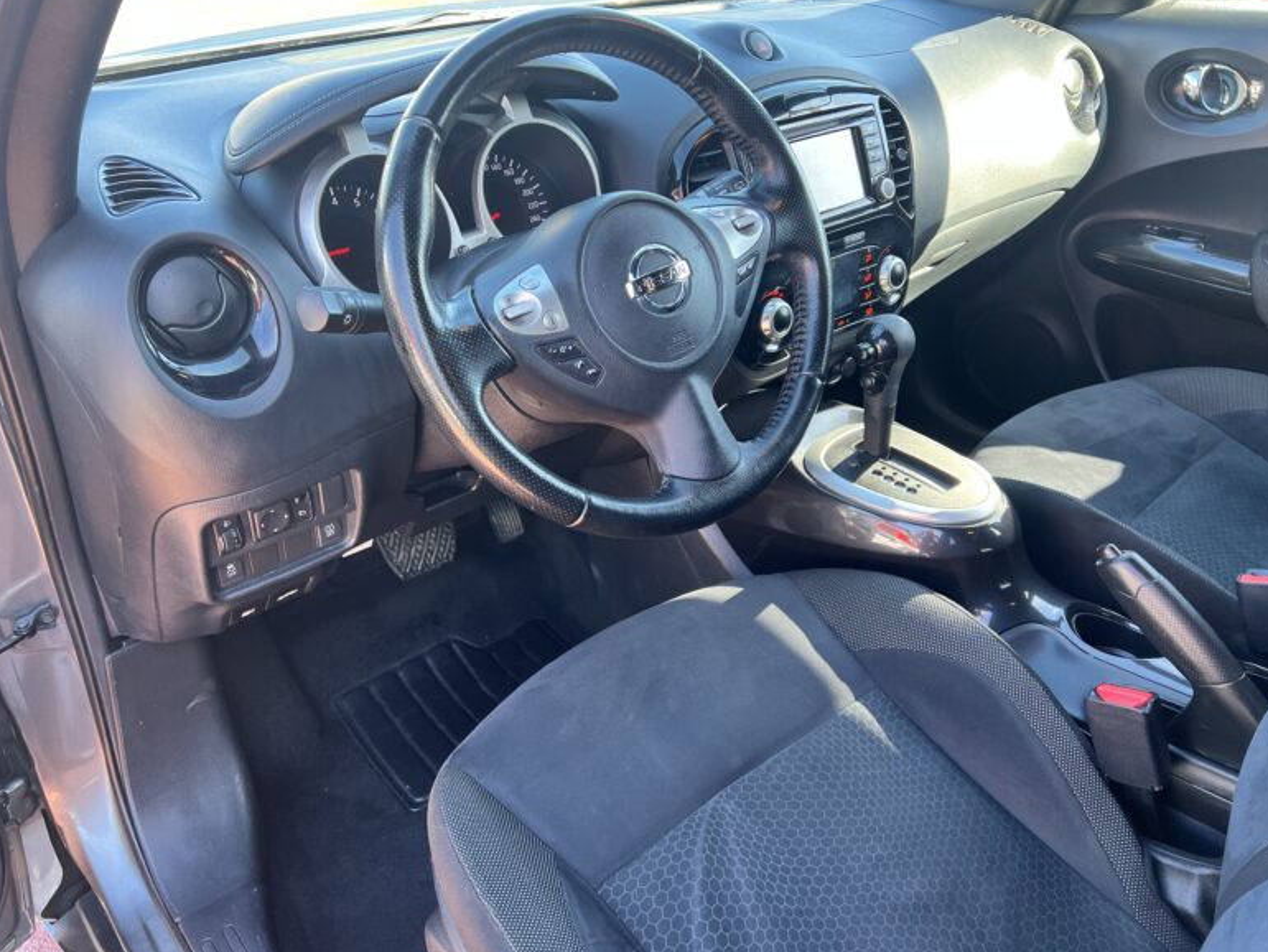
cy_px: 476
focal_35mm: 27
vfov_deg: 51.4
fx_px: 989
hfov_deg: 65.3
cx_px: 619
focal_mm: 5.7
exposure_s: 1/121
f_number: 1.5
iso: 125
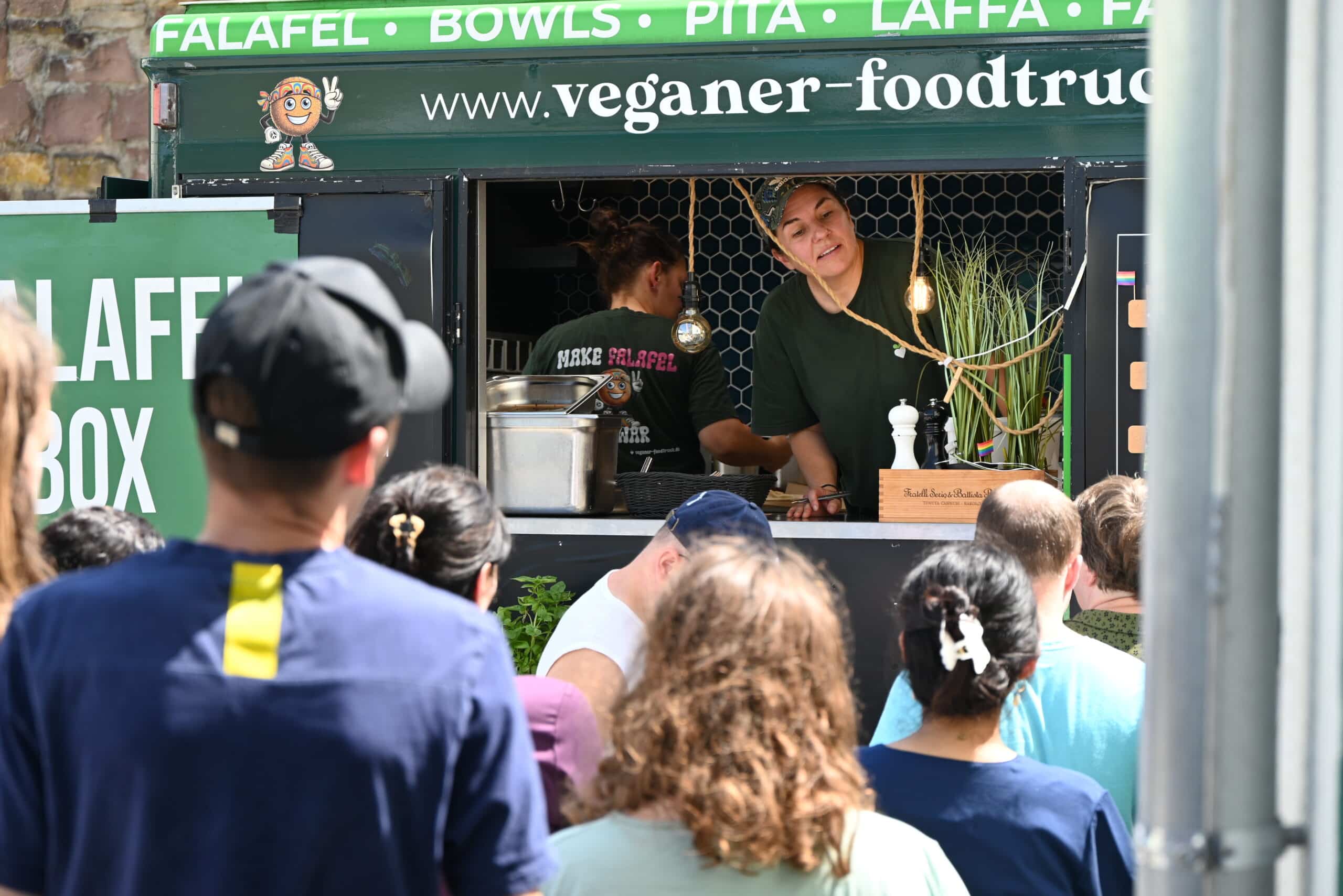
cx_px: 672
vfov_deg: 14.4
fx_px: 3545
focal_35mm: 95
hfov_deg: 21.5
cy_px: 448
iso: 250
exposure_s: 1/250
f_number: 6.3
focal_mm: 95
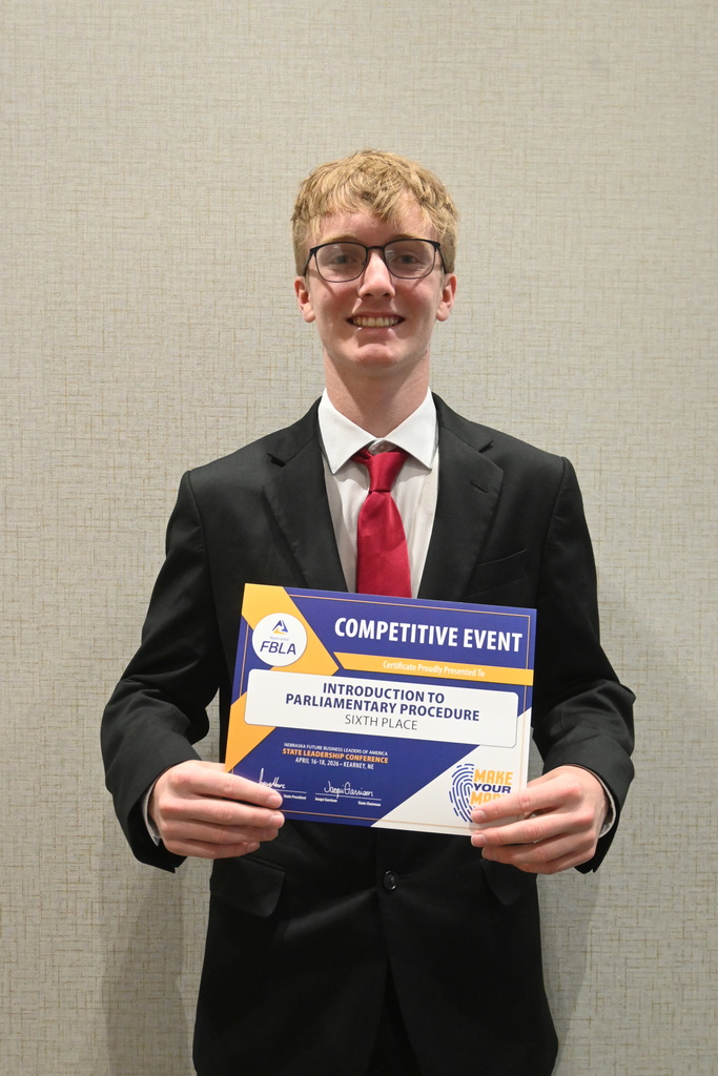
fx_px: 1121
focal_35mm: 38
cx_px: 359
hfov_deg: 35.5
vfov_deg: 51.3
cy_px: 538
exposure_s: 1/100
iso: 3200
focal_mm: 25
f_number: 4.2
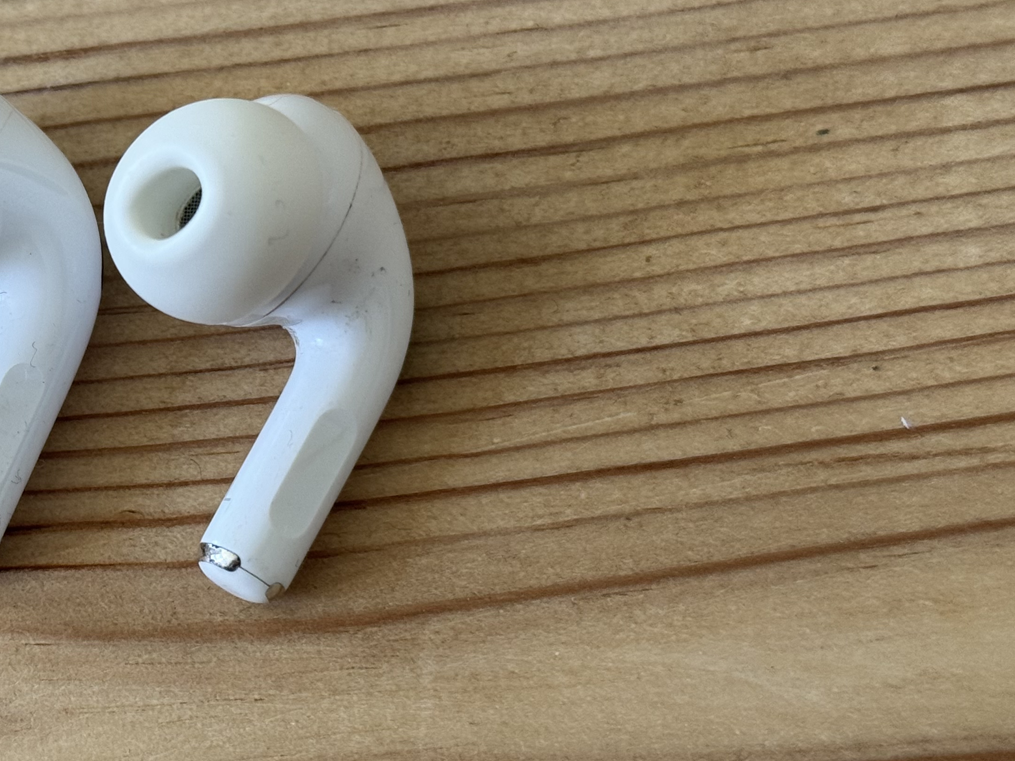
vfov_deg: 16.6
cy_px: 308
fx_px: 2609
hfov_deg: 21.5
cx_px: 84
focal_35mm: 89
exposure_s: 1/67
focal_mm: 6.76
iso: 100
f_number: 1.78
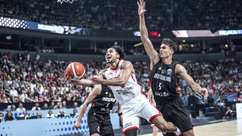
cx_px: 121
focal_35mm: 78
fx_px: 501
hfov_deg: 27.2
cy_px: 74
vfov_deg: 15.5
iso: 2500
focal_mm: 74
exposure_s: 1/1600
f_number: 3.2
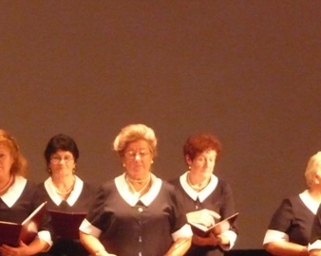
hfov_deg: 7.5
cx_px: 184
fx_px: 2459
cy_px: 281
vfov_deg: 5.9
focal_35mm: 259
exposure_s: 1/40
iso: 1000
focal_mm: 19.1
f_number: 4.7
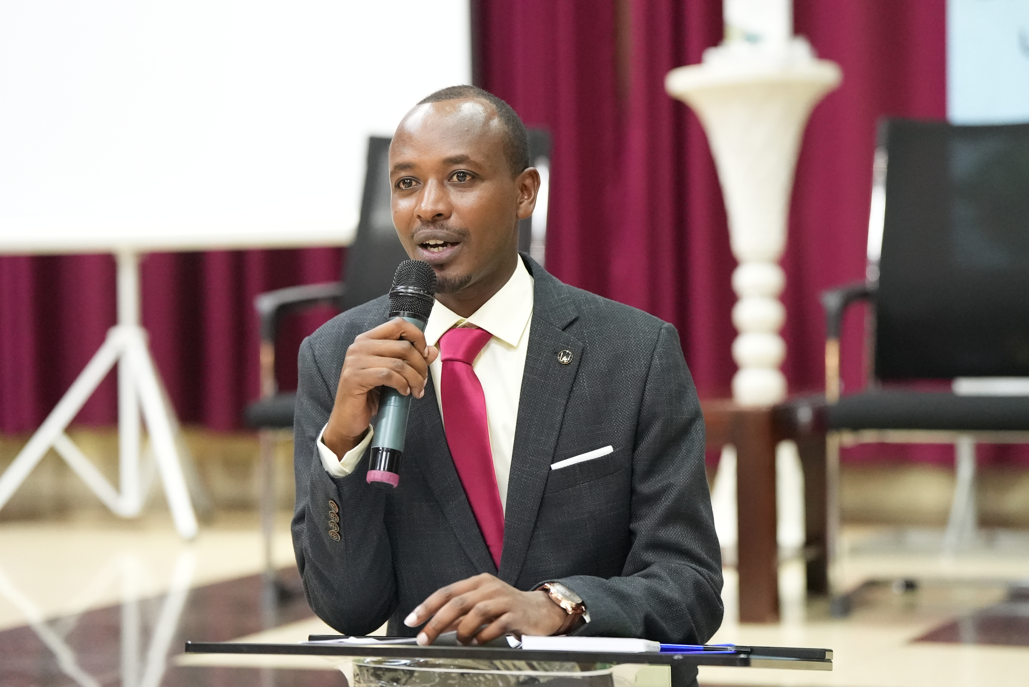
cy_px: 344
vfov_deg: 12.4
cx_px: 514
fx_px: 3174
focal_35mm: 111
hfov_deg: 18.4
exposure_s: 1/125
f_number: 3.2
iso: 16000
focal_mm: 111
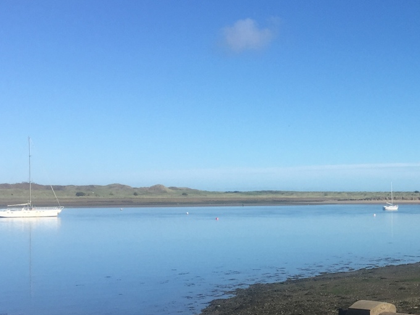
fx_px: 777
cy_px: 204
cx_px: 433
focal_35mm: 64
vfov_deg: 22.9
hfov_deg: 28.2
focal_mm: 4.15
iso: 32
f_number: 2.2
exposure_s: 1/2198
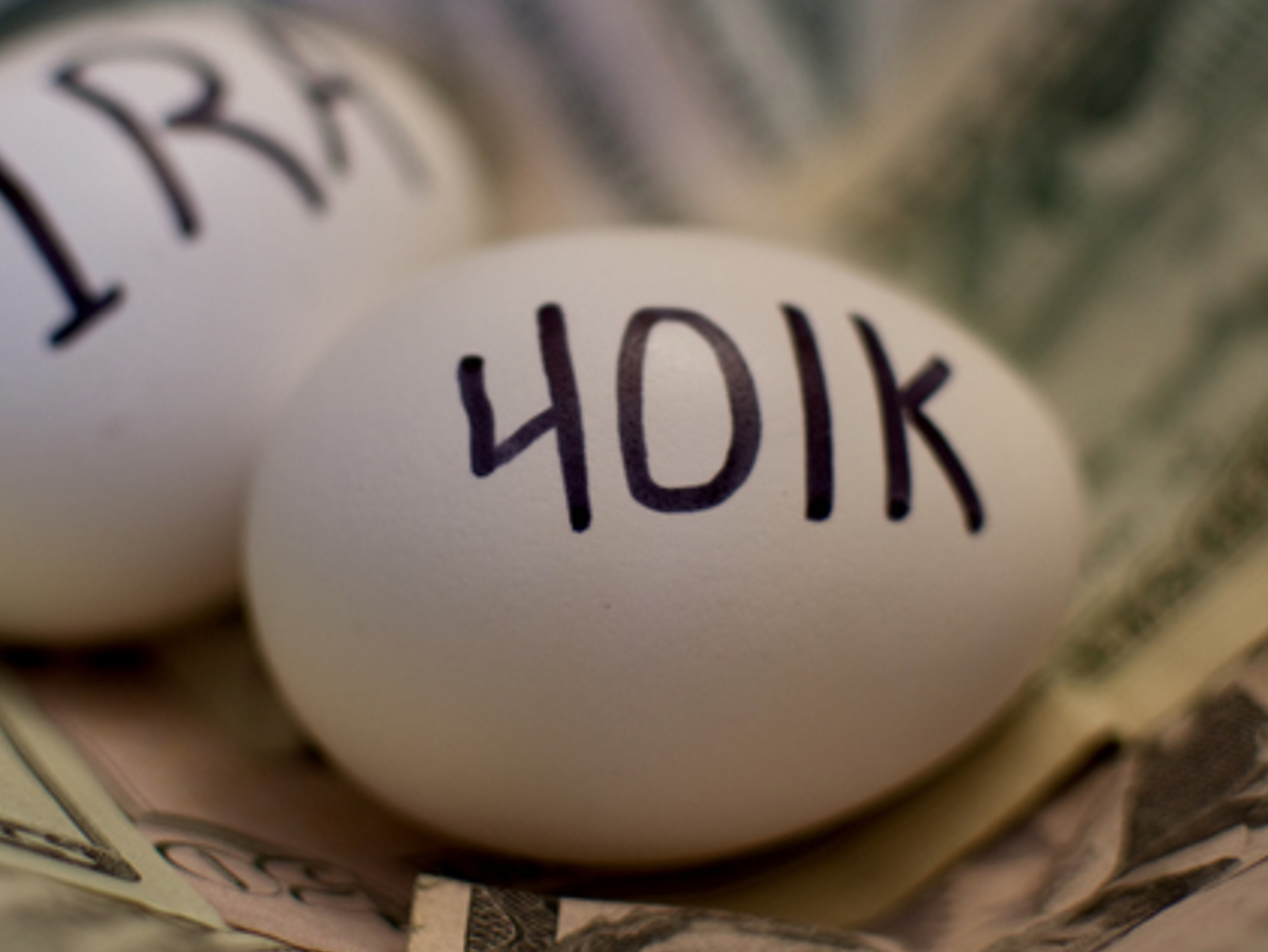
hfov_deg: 22.7
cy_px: 294
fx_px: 3151
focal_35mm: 86
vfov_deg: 17.1
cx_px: 578
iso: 280
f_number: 2.2
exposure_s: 1/60
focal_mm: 35
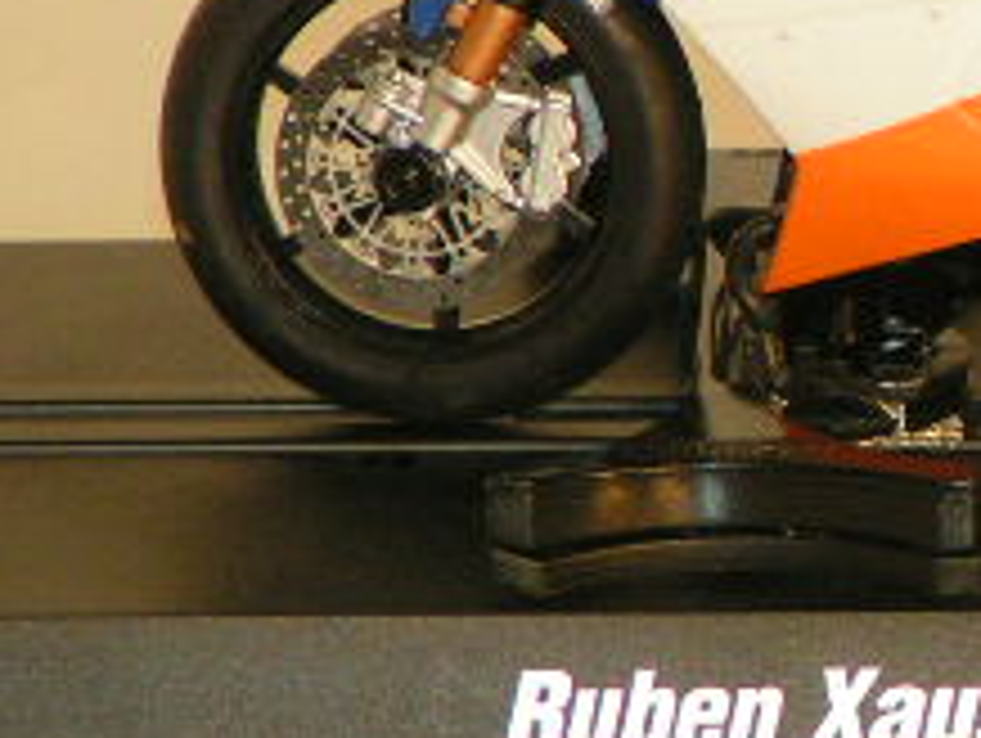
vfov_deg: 1.8
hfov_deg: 2.4
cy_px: 256
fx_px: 23548
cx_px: 1148
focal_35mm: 830
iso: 200
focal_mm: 43.3
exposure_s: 1/320
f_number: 3.5
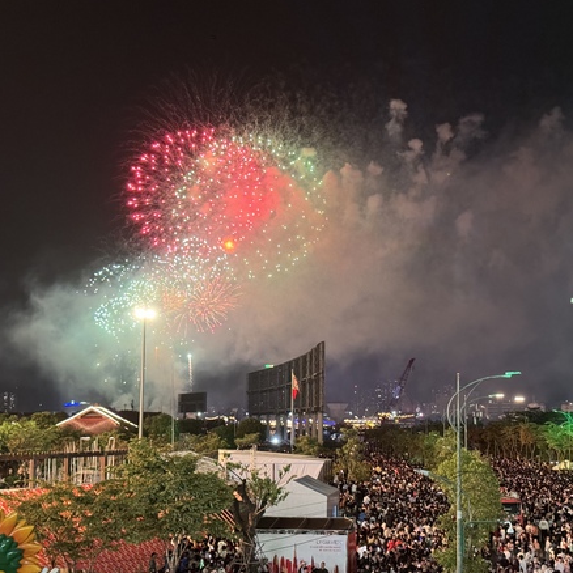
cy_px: 306
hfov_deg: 27.6
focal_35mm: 62
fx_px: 1161
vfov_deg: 27.7
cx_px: 361
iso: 500
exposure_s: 1/33
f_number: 1.78
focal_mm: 6.76
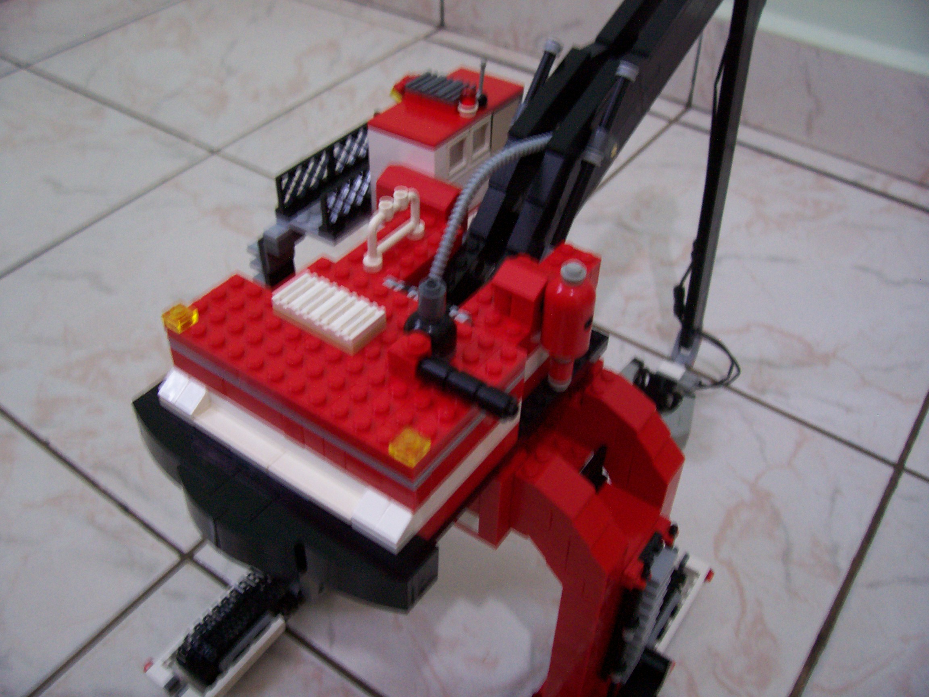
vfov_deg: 41.8
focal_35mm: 34
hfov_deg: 54.0
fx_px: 912
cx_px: 464
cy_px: 348
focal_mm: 5.6
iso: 160
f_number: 2.7
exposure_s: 1/8
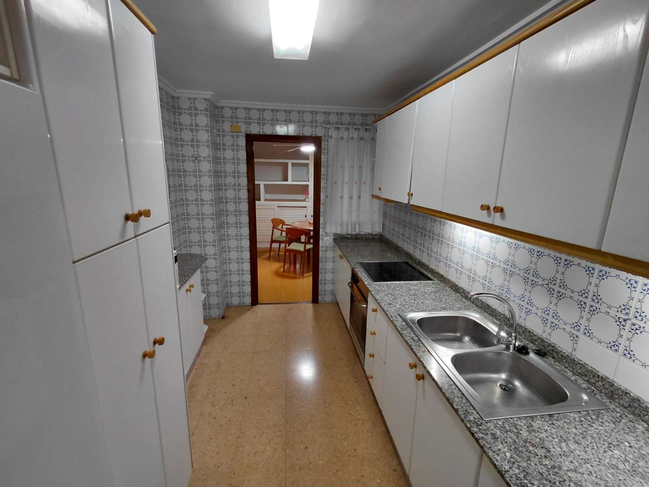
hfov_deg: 94.5
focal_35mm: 16
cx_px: 324
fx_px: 300
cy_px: 244
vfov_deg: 78.1
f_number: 2.2
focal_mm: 1.64
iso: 160
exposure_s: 1/50
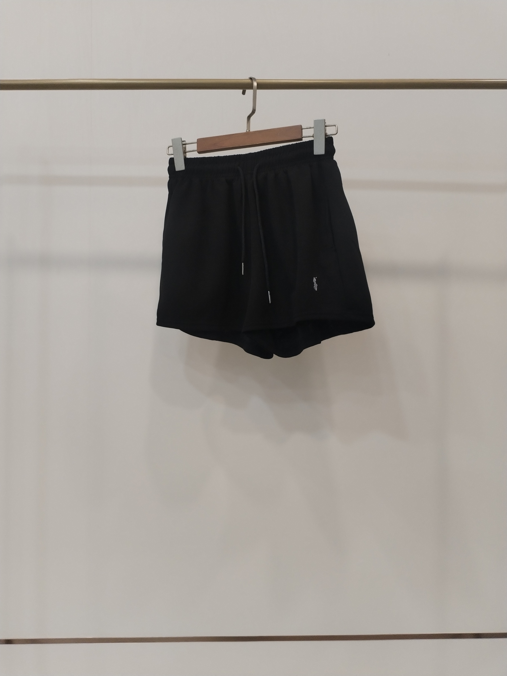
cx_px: 254
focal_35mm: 29
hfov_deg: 48.2
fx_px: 566
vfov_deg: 61.7
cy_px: 338
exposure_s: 1/60
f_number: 1.8
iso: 265
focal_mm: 4.75
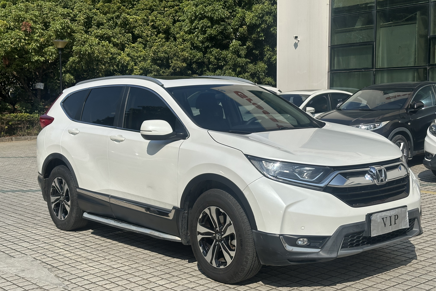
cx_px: 218
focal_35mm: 50
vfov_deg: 27.0
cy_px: 139
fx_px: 606
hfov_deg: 39.6
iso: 64
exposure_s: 1/8929
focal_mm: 6.86
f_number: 1.78
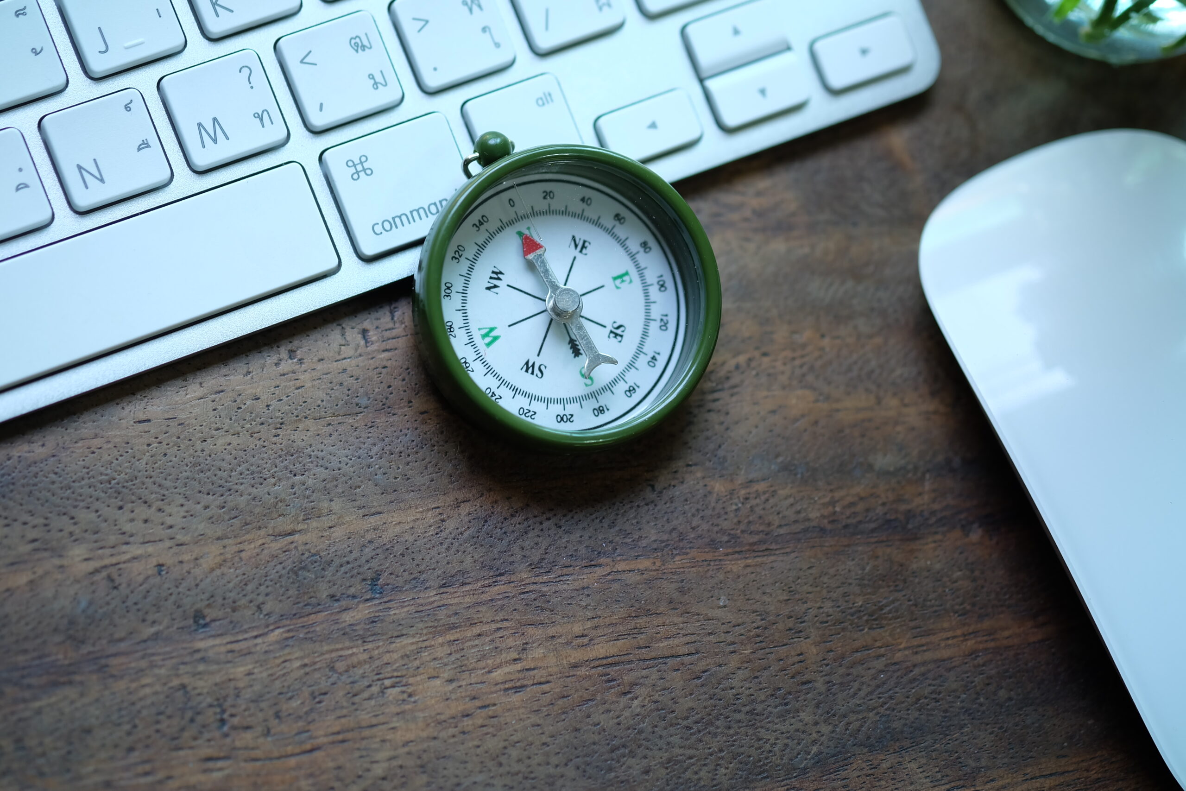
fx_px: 2965
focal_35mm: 90
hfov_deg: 22.6
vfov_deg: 15.2
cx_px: 593
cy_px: 396
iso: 320
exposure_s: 1/60
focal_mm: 60
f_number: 2.4
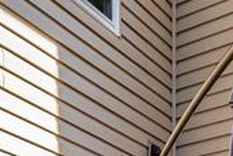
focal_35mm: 84
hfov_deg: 23.9
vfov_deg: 13.1
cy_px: 351
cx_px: 181
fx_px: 544
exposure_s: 1/80
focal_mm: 14
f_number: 8
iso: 50
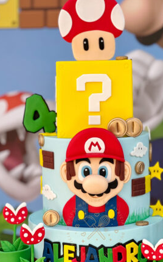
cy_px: 132
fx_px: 683
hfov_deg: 13.6
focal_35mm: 96
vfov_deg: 21.6
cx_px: 88
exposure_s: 1/121
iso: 40
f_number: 2.8
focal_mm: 9
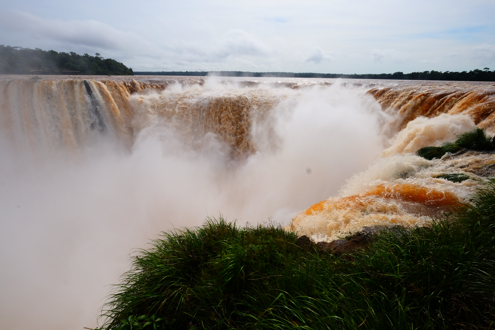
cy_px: 165
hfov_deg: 100.4
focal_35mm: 15
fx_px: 206
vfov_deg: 77.3
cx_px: 248
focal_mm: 10
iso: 400
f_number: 16
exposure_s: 1/400
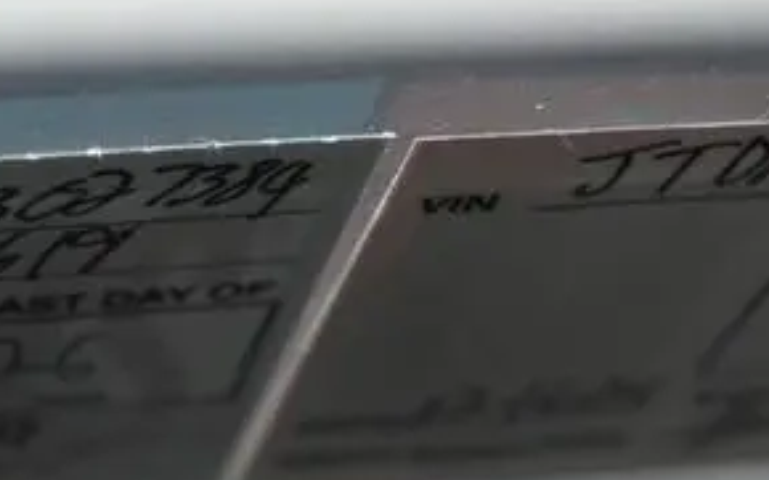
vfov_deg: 9.7
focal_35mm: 135
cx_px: 236
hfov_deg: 15.5
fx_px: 2824
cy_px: 362
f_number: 4.2
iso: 400
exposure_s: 1/200
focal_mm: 25
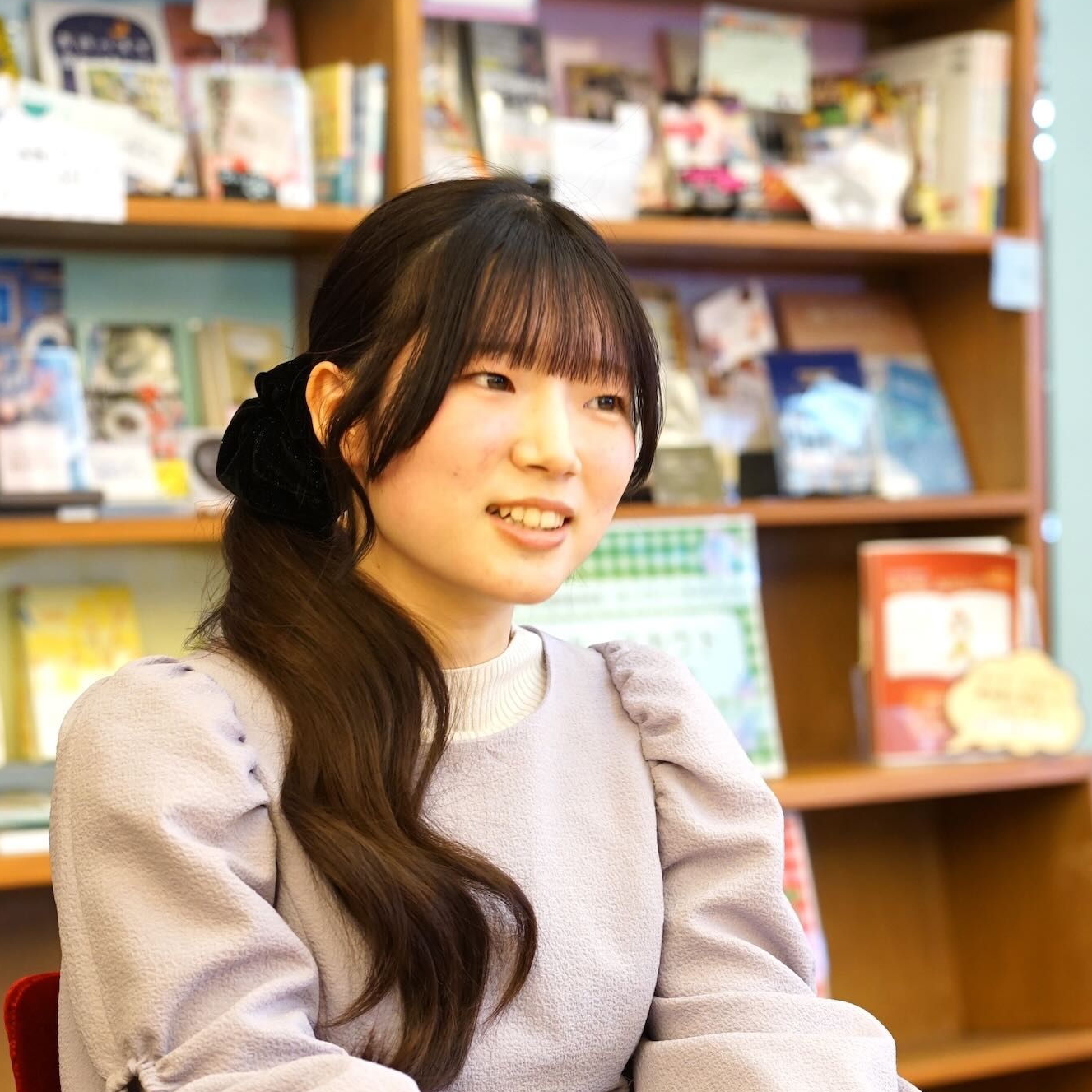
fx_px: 2927
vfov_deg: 21.1
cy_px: 692
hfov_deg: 21.1
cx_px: 537
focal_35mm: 82
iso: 1000
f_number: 3.2
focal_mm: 50
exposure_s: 1/125
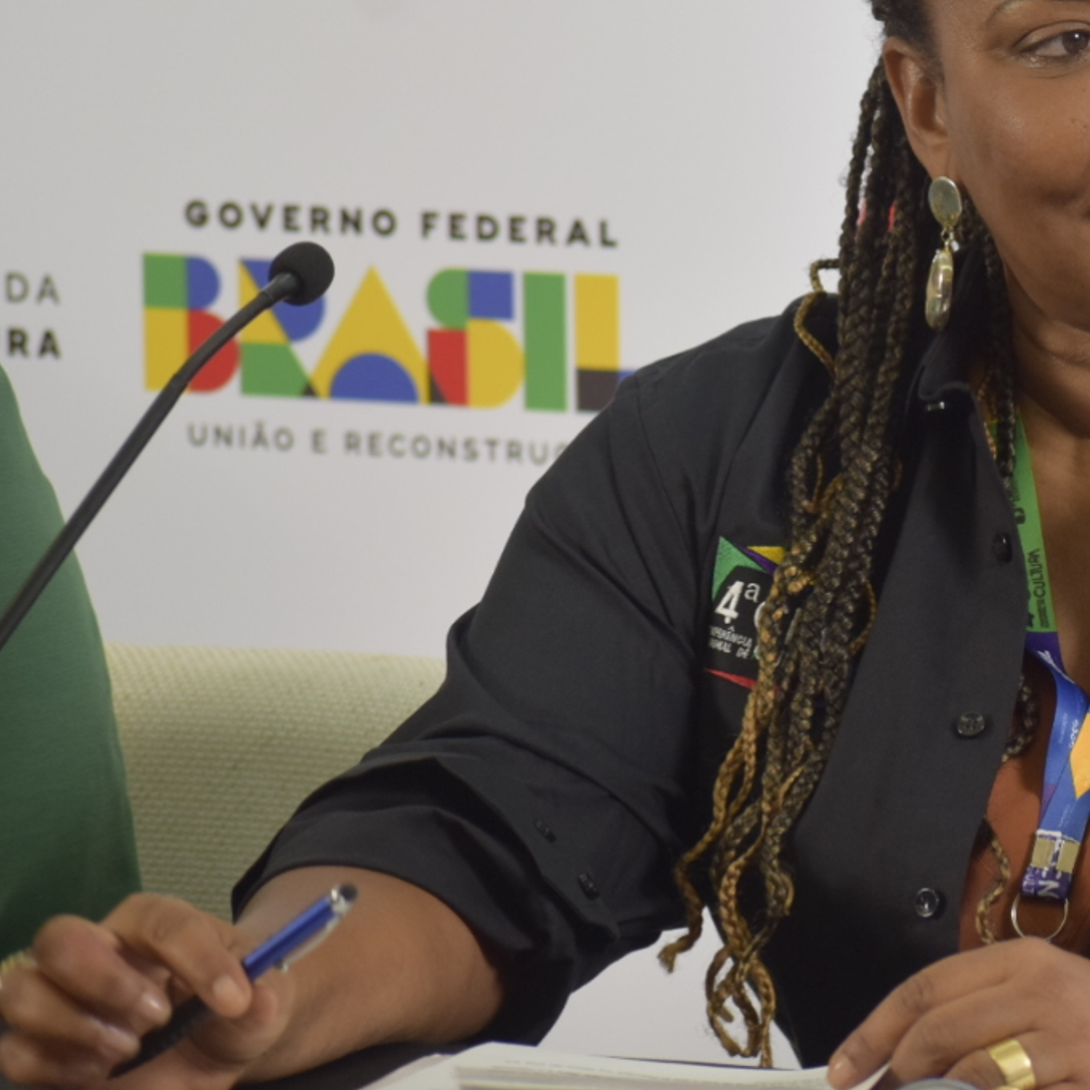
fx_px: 11899
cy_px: 434
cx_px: 1255
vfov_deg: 5.2
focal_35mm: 334
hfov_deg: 5.2
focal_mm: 110
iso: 500
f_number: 4.8
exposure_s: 1/60
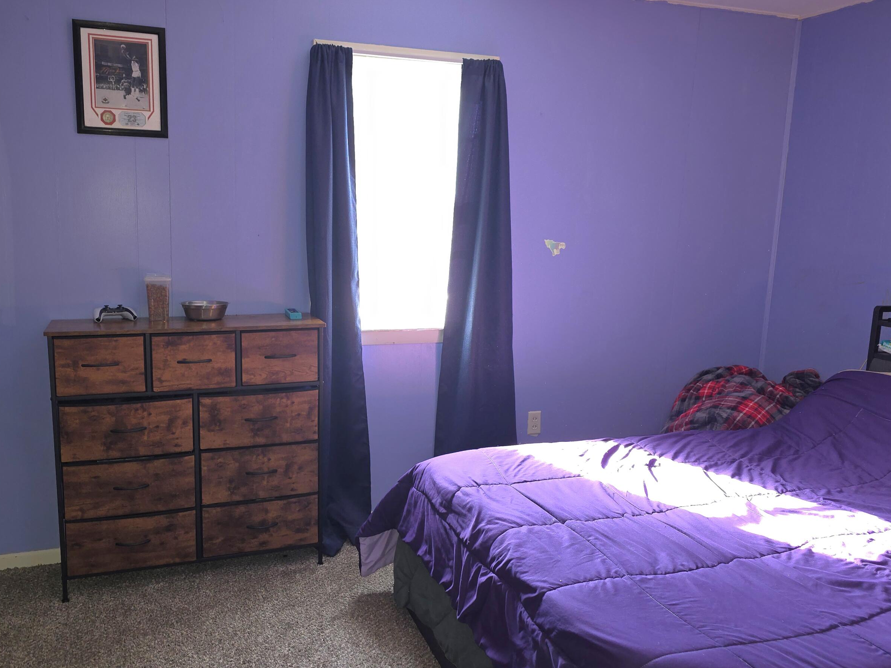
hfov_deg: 61.4
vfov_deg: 48.2
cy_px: 331
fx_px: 746
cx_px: 377
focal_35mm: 29
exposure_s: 1/30
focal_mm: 6.3
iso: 100
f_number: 1.7
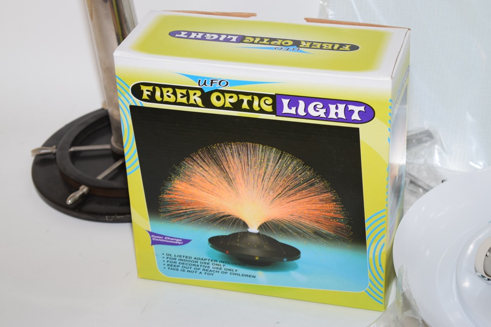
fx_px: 1125
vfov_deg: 16.6
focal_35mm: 82
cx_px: 246
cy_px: 164
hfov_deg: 24.6
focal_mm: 55
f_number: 5.6
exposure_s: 1/80
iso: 560
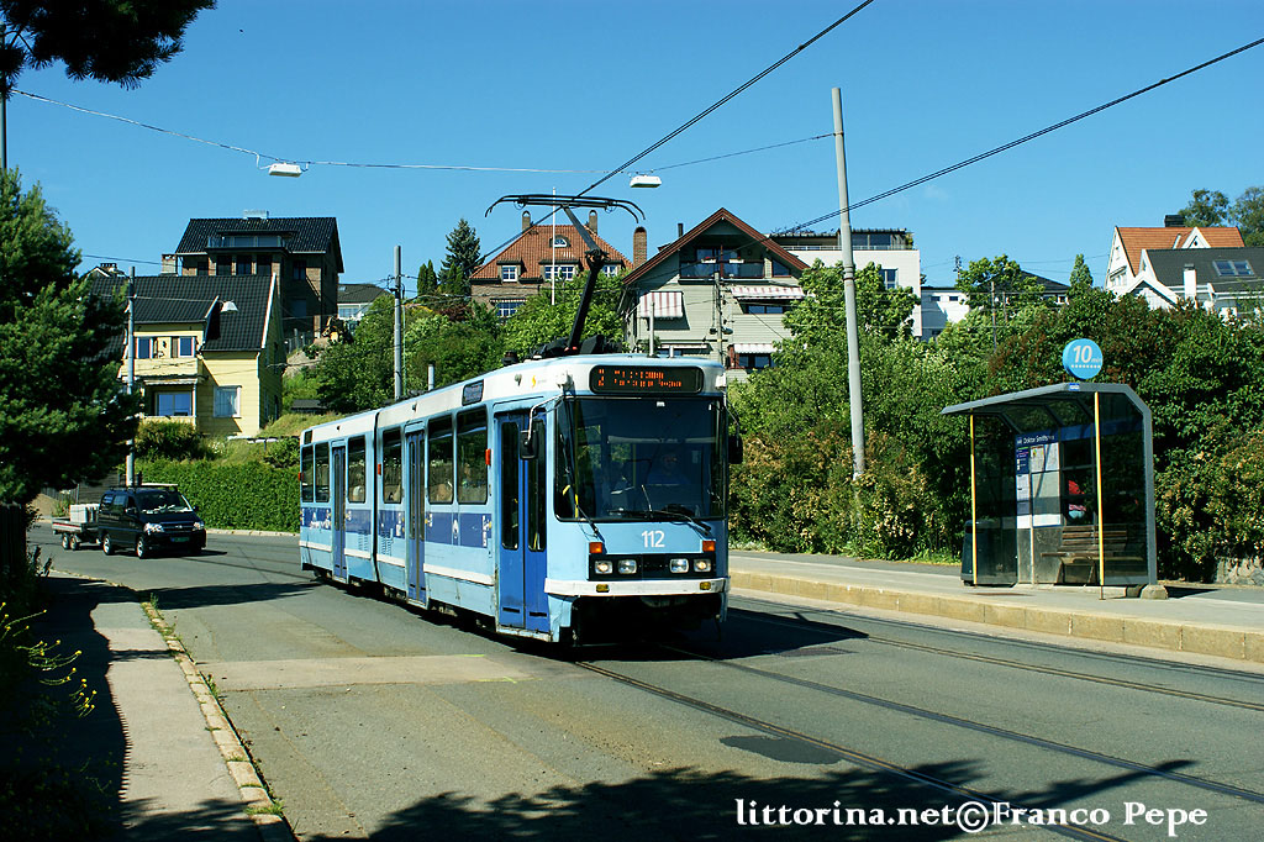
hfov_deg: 37.9
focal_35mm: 52
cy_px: 421
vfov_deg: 25.7
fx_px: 1843
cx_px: 632
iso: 200
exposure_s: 1/640
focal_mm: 35
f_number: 6.3
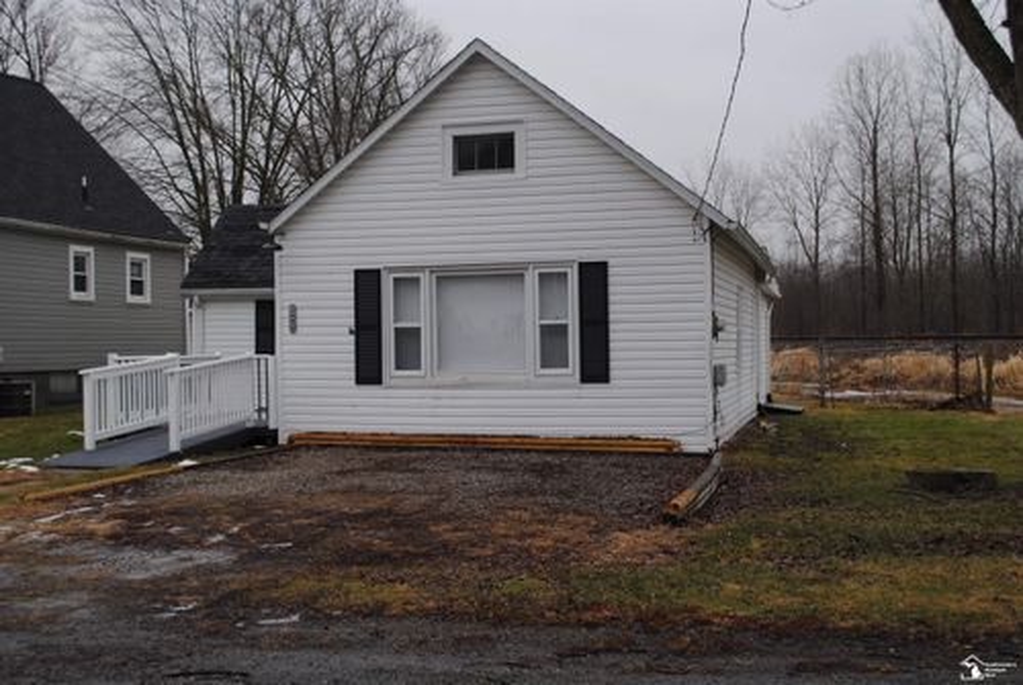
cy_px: 342
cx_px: 512
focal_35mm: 44
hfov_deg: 44.9
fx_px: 1238
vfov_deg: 30.9
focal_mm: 29
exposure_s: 1/125
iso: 110
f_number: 5.6
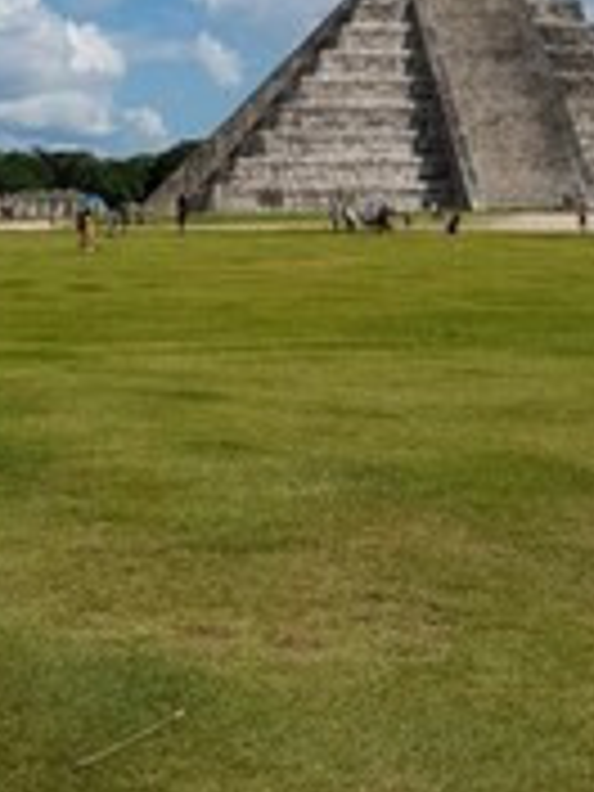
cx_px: 284
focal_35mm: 59
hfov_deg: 24.8
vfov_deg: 31.8
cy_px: 158
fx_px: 1350
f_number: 1.7
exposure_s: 1/4752
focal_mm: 4.2
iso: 40
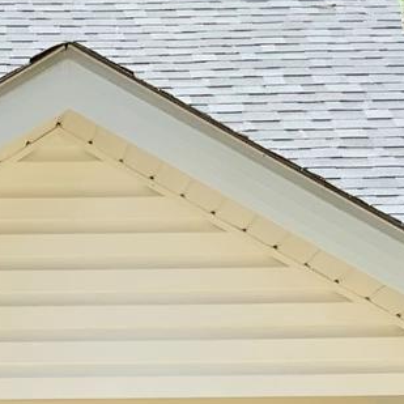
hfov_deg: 10.2
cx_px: -52
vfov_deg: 9.9
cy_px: 629
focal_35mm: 170
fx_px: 2245
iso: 16
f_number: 1.8
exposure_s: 1/439
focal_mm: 3
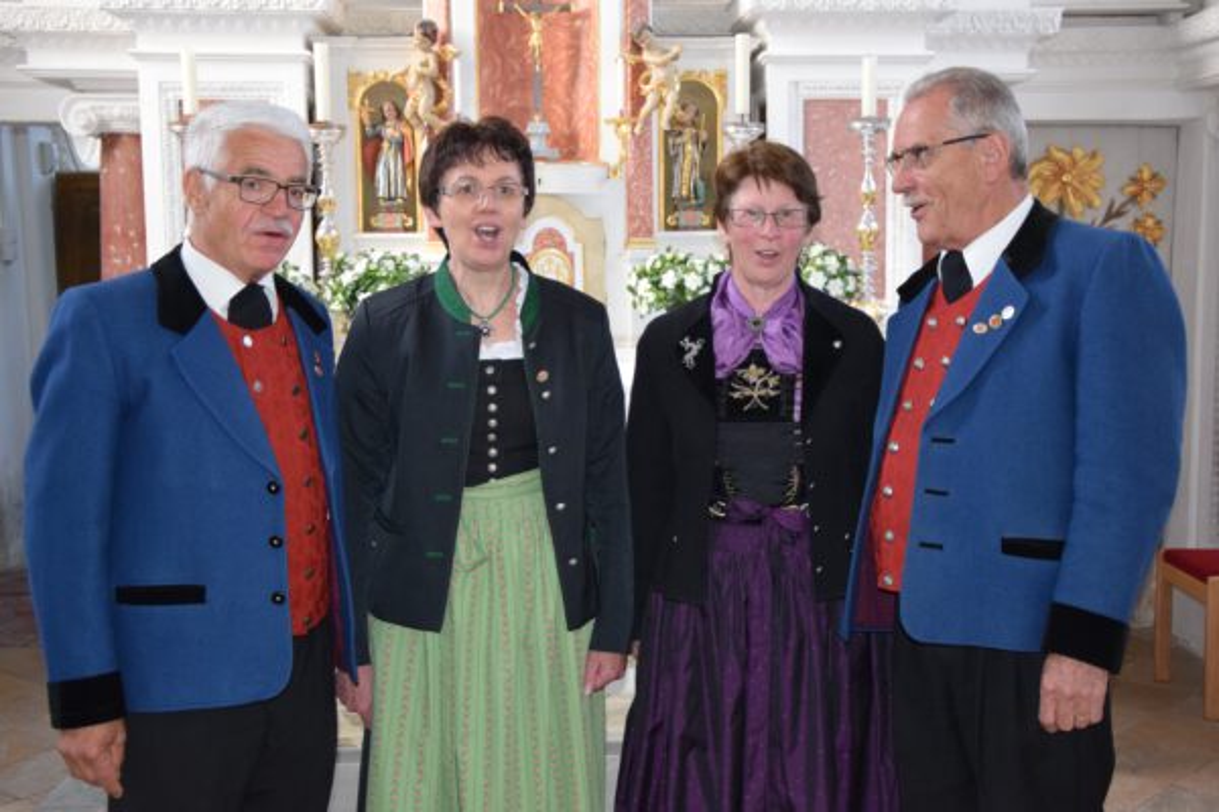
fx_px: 1422
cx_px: 610
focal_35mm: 42
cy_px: 406
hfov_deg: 46.4
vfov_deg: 31.9
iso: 2000
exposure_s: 1/60
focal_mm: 28
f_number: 4
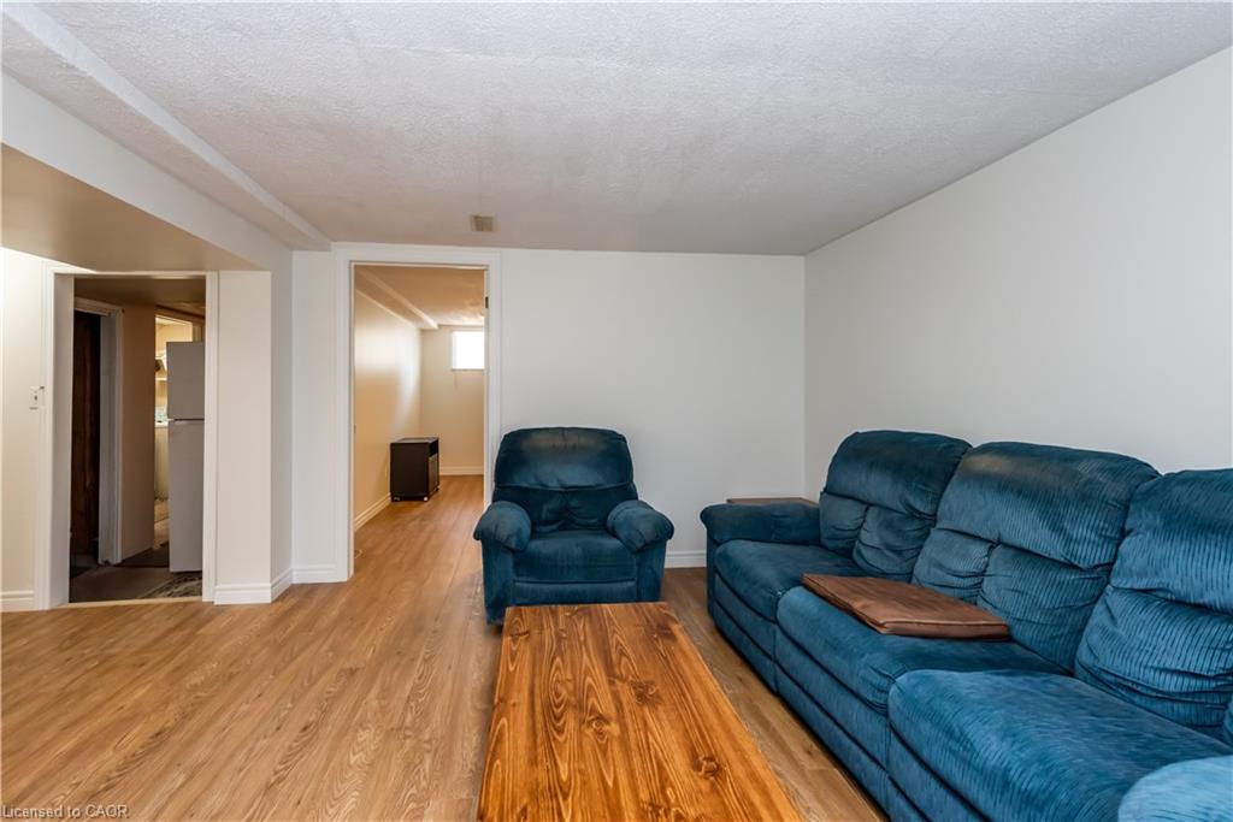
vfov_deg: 81.2
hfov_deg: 104.2
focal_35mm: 14
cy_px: 411
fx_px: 480
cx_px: 616
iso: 2800
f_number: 6.3
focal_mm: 14
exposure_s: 1/50
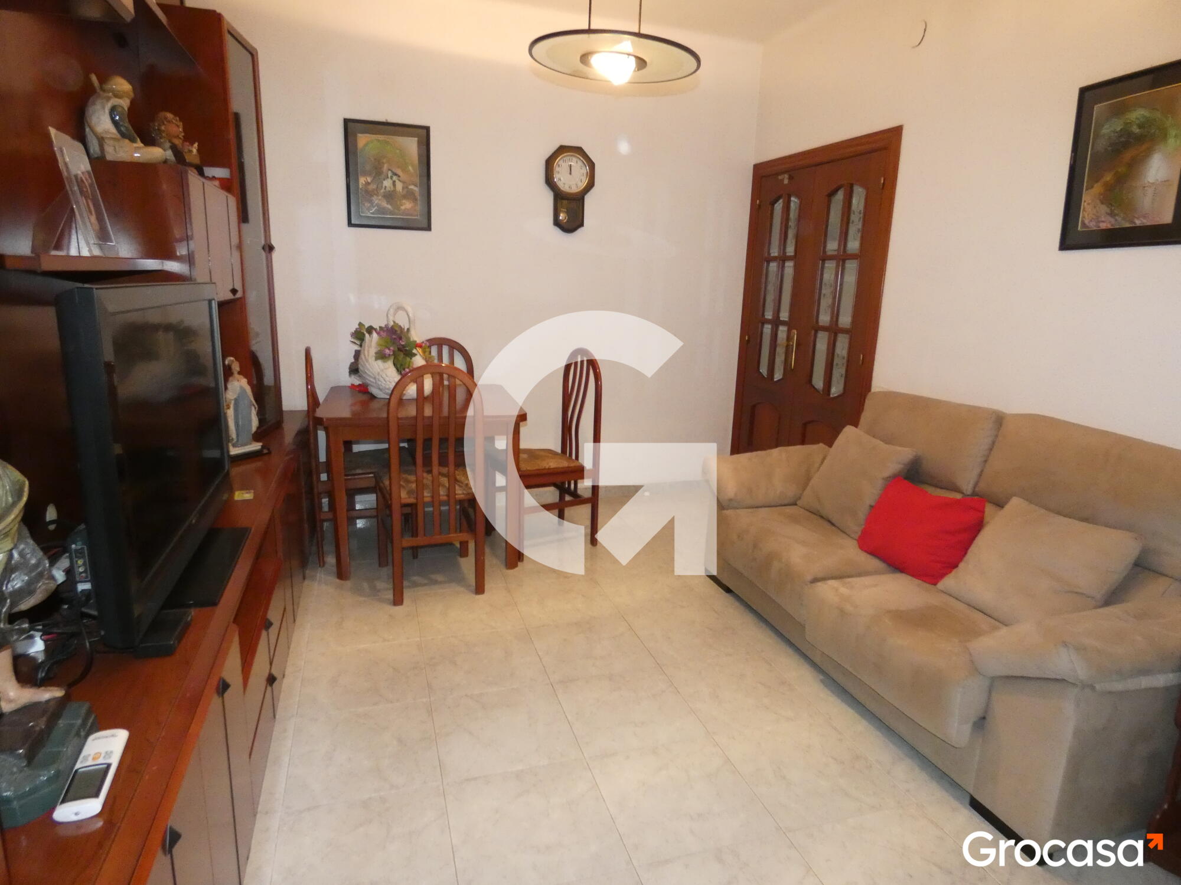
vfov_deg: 66.0
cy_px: 442
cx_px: 590
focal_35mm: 20
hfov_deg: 81.7
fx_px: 682
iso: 800
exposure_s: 1/60
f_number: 2.8
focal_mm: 3.6
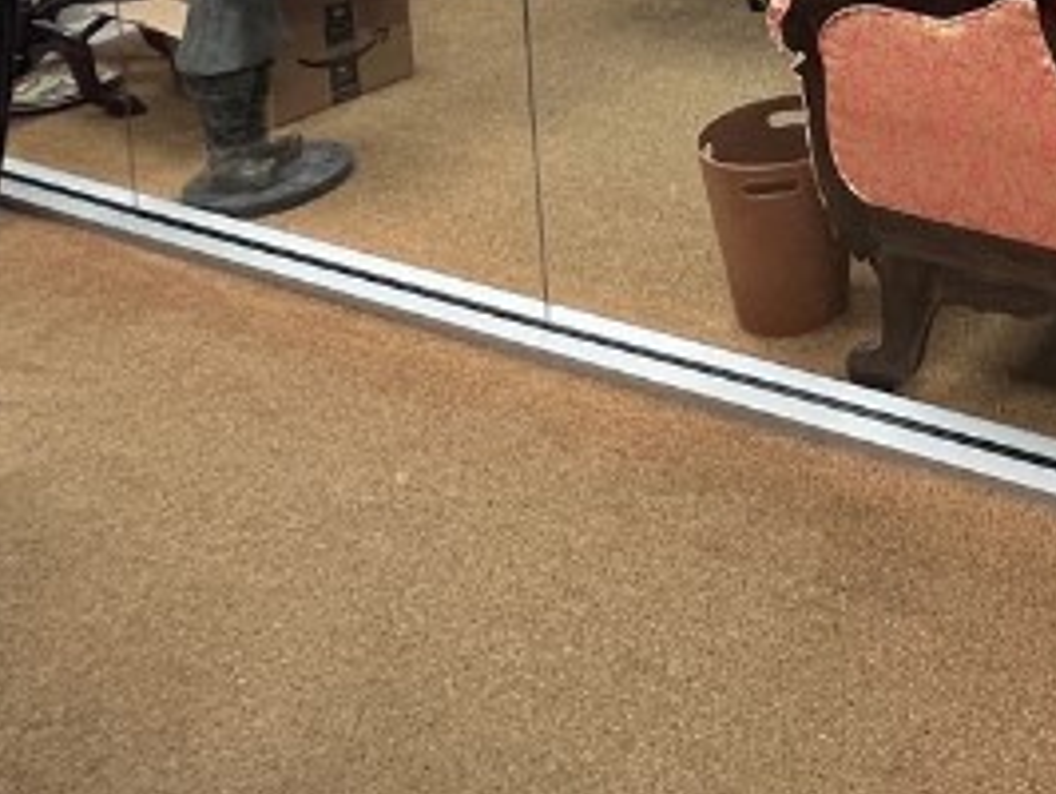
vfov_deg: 23.0
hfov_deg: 31.8
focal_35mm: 50
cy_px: -433
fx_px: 1527
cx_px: 1266
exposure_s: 1/60
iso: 200
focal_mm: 1.57
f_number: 1.8
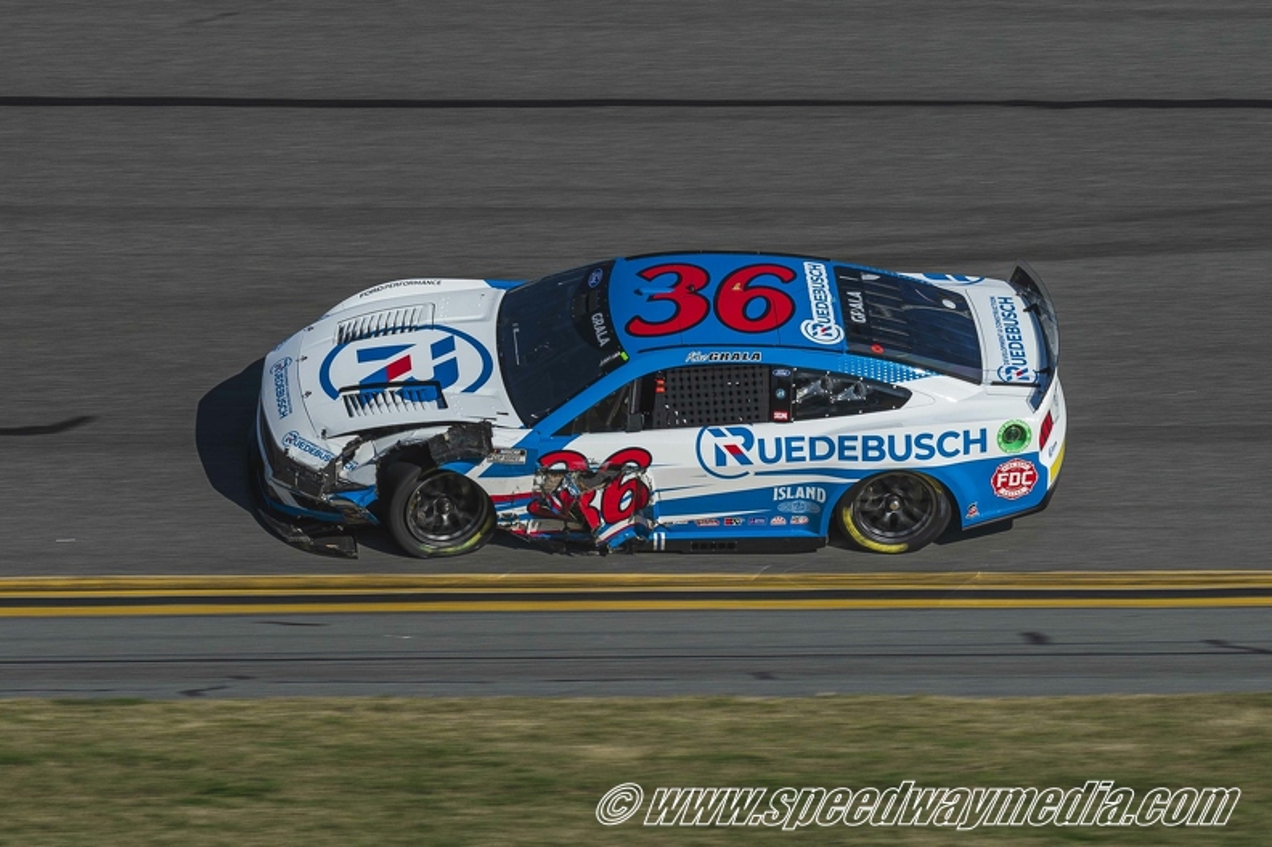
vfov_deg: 10.5
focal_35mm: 130
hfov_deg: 15.8
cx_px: 636
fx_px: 4590
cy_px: 424
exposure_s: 1/320
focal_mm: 130
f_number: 7.1
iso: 100
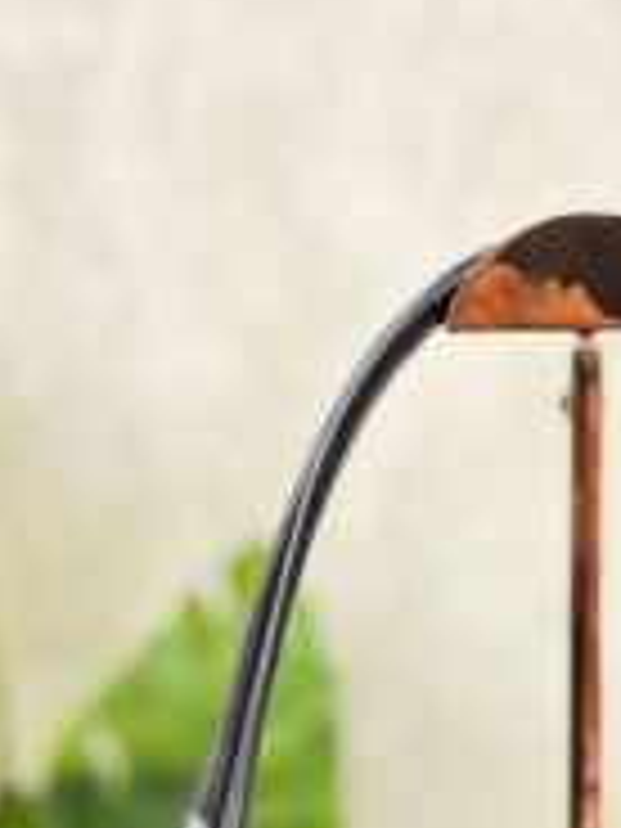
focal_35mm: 151
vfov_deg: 12.7
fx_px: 3612
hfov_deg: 9.8
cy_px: 1019
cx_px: 603
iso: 160
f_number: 1.6
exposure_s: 1/33
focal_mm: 5.96
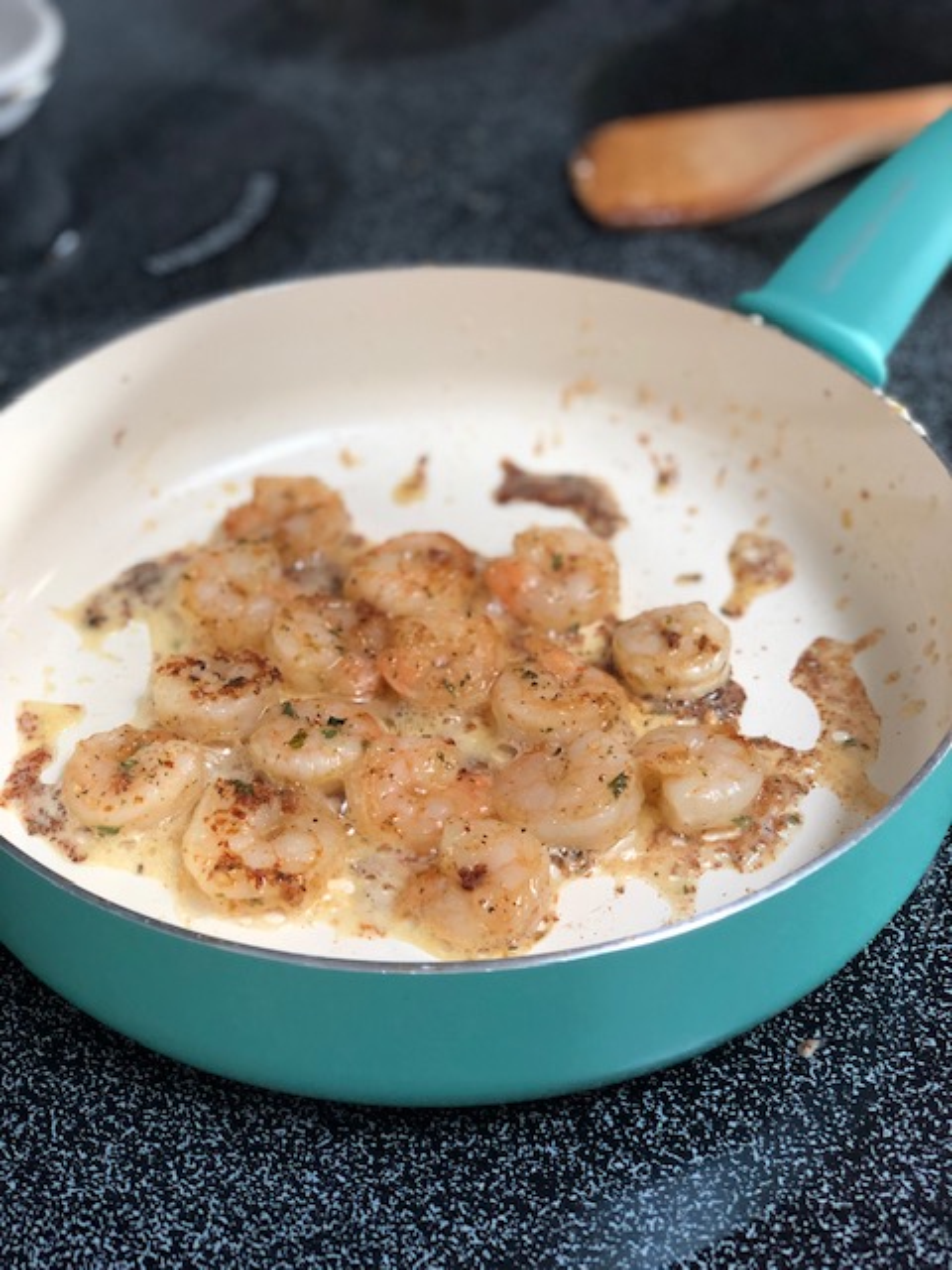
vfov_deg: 36.8
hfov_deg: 28.0
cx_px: 476
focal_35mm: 52
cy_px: 635
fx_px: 1907
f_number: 2.4
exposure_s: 1/40
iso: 80
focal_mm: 6
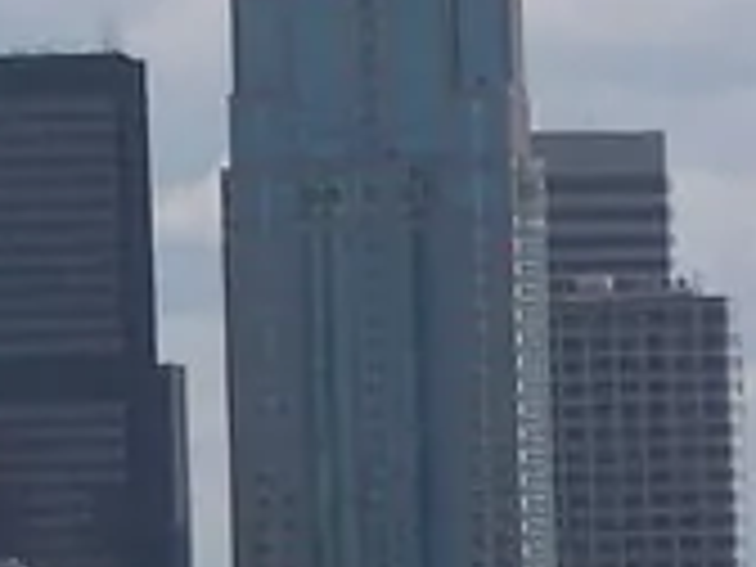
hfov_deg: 2.2
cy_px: 414
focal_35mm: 897
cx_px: -158
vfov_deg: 1.7
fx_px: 19590
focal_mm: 24.4
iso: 50
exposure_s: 1/500
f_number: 4.5
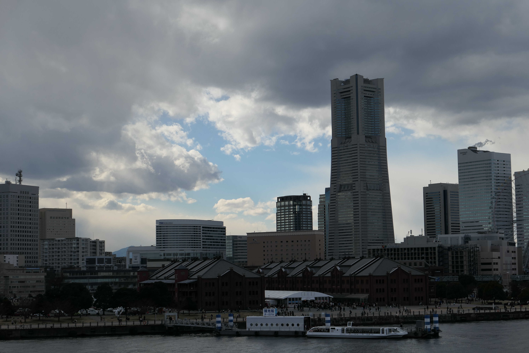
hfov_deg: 28.1
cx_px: 264
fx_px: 1058
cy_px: 176
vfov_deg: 18.9
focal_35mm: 72
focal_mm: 26.4
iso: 125
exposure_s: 1/1600
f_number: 4
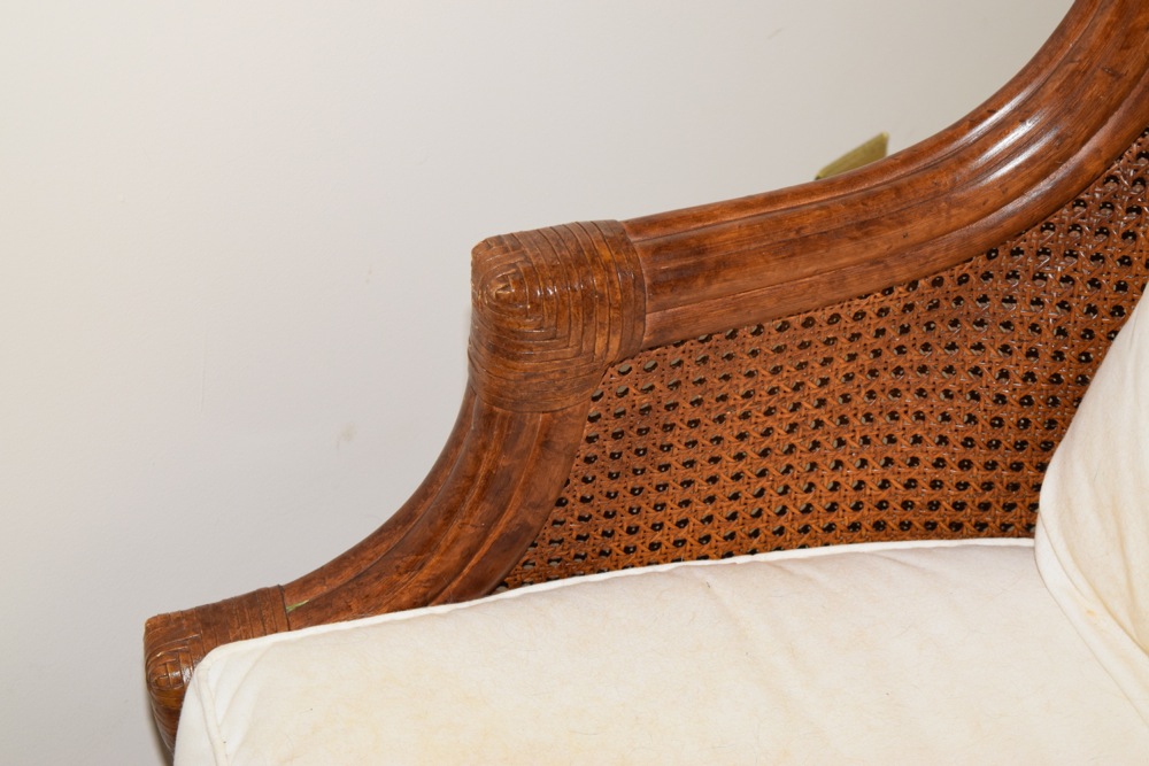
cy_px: 383
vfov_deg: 16.6
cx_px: 574
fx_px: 2633
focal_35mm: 82
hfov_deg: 24.6
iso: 1000
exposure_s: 1/60
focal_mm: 55
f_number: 5.6
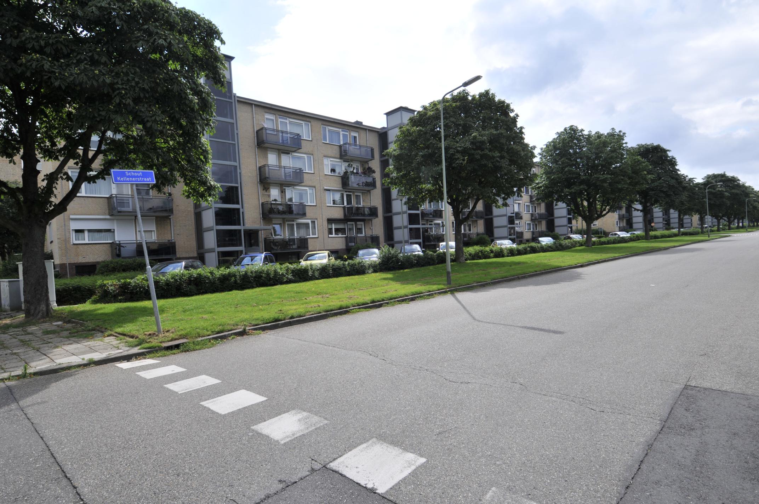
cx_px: 380
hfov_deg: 90.1
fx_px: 379
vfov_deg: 67.2
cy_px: 252
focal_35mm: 18
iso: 200
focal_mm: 12
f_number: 9
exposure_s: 1/500
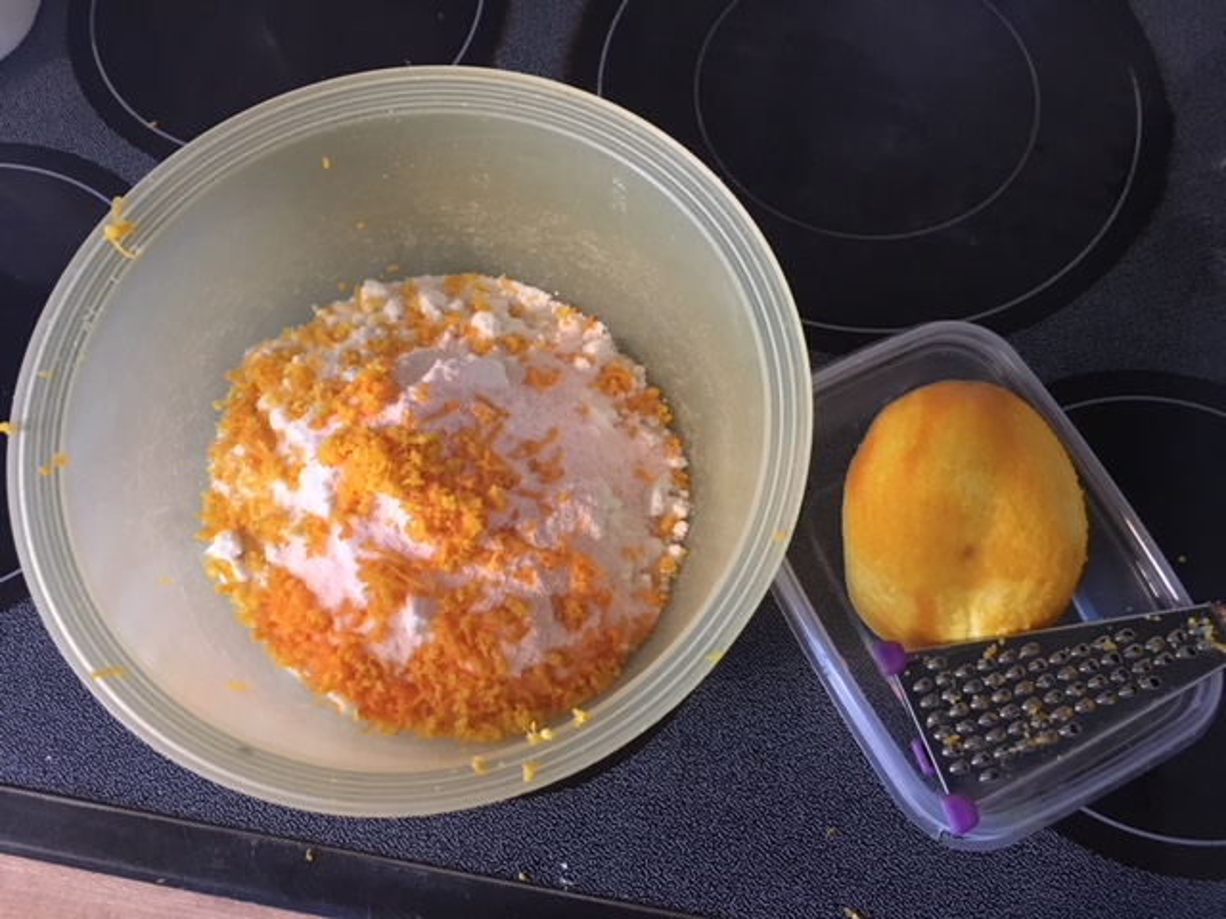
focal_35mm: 29
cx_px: 613
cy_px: 460
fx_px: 1027
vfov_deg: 48.2
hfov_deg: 61.7
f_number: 2.2
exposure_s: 1/15
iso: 400
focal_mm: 4.15
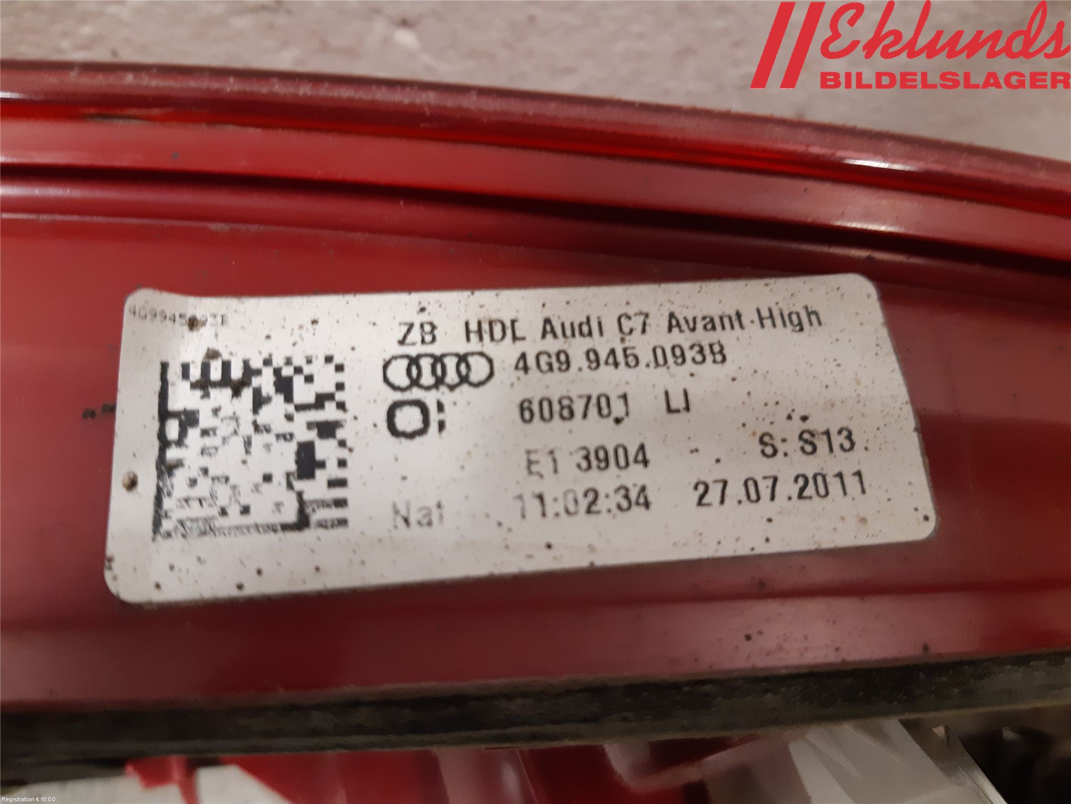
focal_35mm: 26
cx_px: 536
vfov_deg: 53.1
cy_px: 402
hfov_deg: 67.3
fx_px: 804
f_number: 1.7
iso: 320
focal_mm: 3.93
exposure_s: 1/50
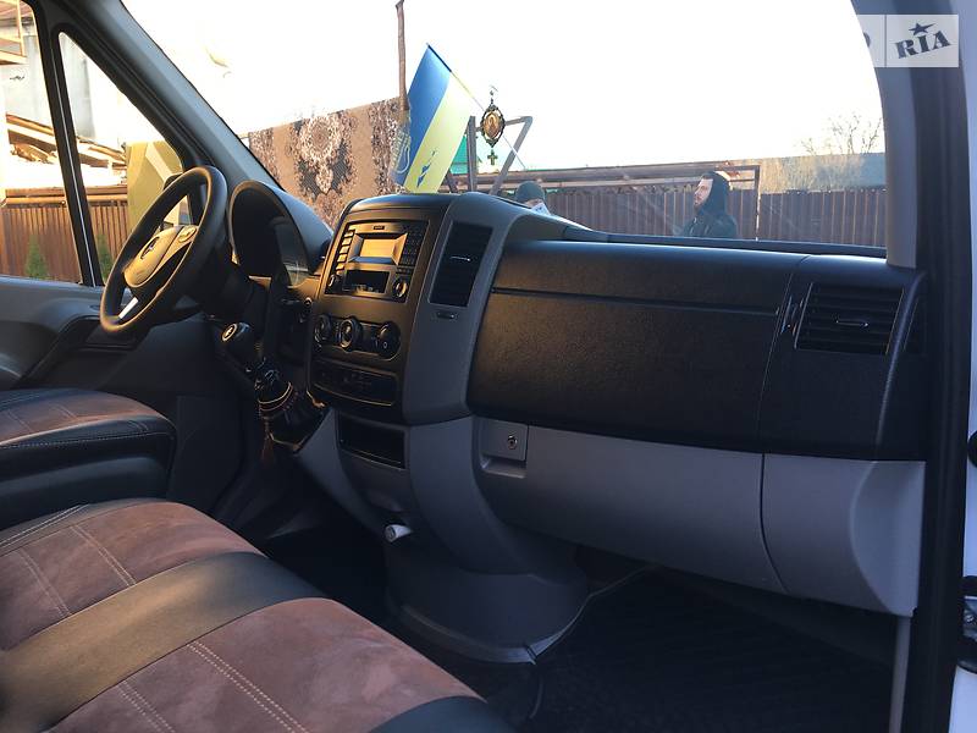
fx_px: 818
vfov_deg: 48.2
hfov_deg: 61.7
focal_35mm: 29
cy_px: 366
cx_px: 488
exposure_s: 1/50
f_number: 2.2
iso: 25
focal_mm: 4.2
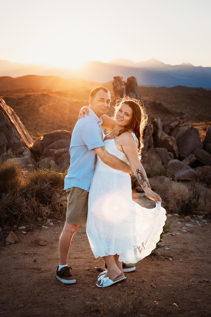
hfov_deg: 33.4
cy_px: 158
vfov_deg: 48.4
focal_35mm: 40
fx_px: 351
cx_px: 106
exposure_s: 1/500
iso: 100
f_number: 2.8
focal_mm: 40
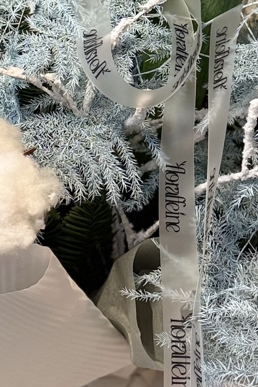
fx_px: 1182
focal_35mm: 110
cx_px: 133
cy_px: 53
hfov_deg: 12.5
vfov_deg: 18.3
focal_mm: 6.76
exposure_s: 1/112
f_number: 1.78
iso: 200
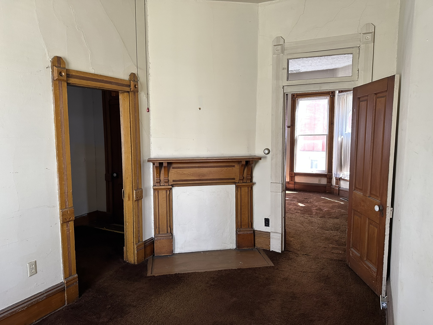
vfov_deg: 56.8
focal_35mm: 24
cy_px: 162
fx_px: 300
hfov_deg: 71.6
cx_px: 216
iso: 250
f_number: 1.78
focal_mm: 6.86
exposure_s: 1/115
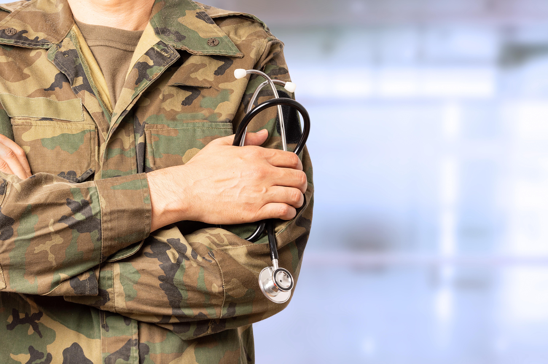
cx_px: 274
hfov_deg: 13.1
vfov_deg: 8.7
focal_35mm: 158
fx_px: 2395
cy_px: 182
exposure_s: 1/200
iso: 100
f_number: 14
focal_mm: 105
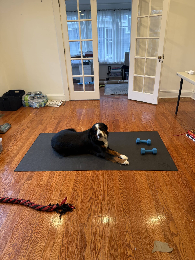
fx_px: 180
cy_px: 130
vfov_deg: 71.6
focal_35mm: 24
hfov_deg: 56.8
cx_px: 98
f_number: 1.78
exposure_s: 1/60
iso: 160
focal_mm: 6.76
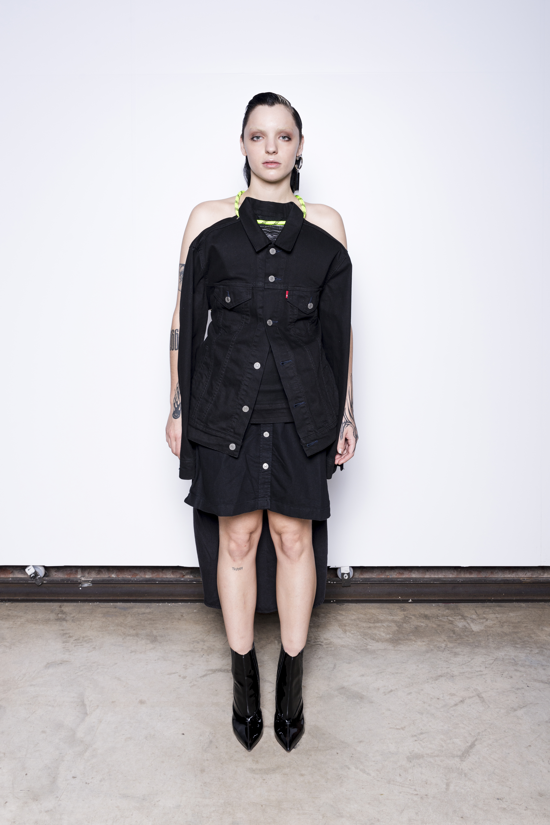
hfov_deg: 42.4
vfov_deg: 60.3
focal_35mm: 31
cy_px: 412
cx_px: 275
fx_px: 710
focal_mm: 31
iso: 250
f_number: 9
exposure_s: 1/160
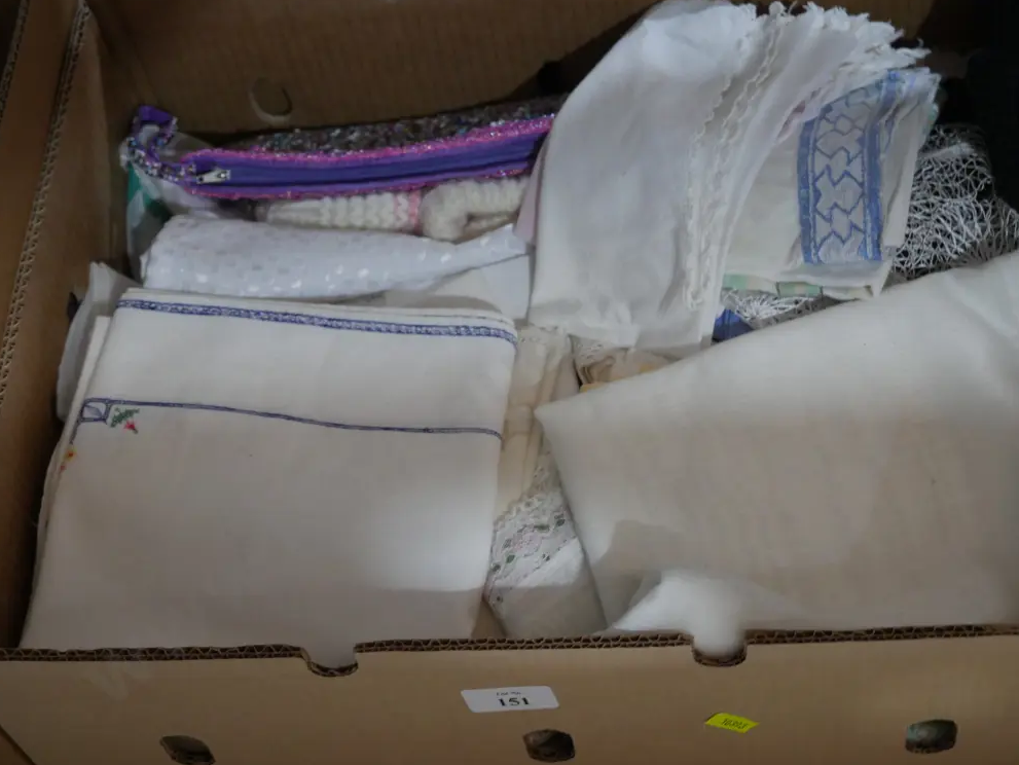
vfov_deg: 23.7
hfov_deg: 31.2
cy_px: 376
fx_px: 1826
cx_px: 513
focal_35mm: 62
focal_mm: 30
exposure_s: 1/60
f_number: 5.4
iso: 1600
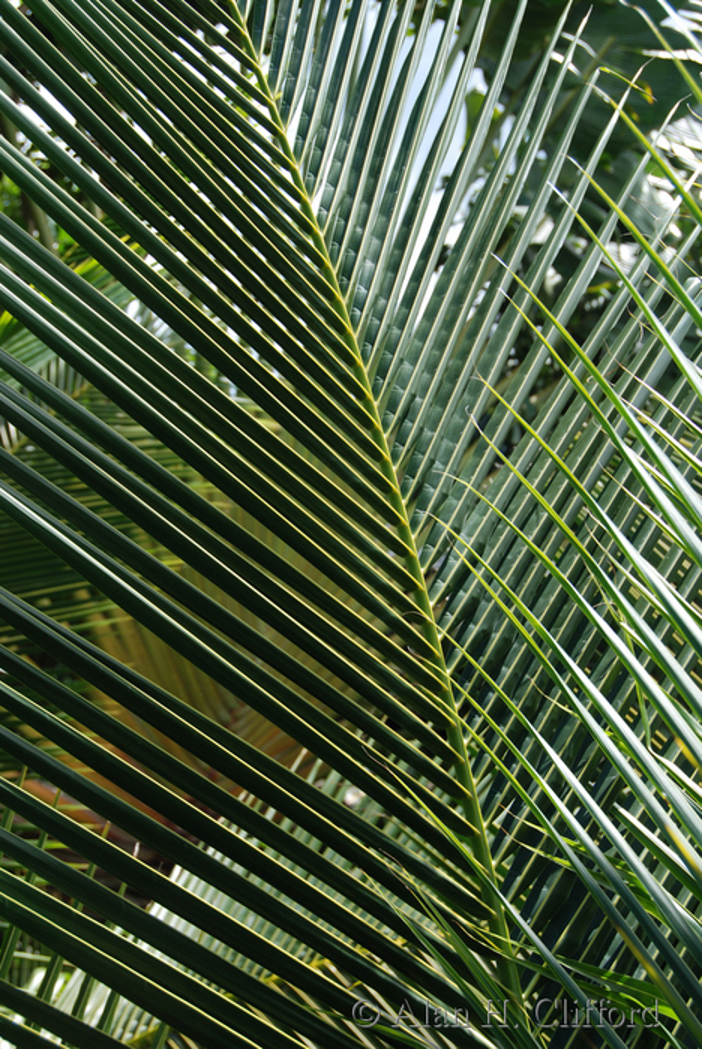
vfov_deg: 28.1
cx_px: 351
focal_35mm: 72
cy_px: 524
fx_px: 2102
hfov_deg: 19.0
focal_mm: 48
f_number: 6.3
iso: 100
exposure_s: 1/160
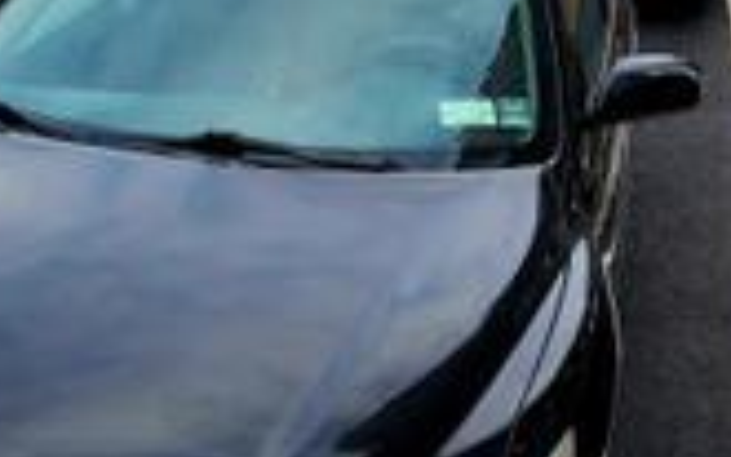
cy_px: 266
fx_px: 1115
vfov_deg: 23.1
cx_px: 204
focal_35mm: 56
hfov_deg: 35.7
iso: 12
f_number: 1.8
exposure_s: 1/250
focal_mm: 6.4
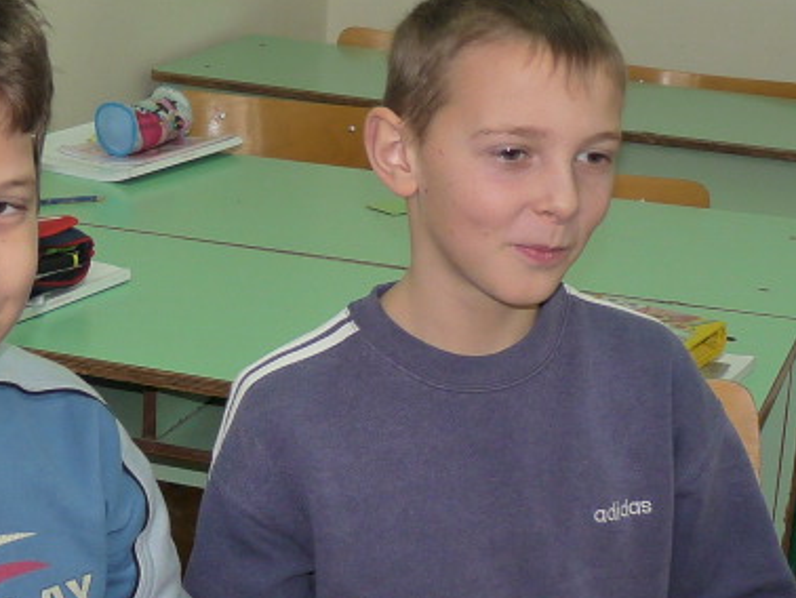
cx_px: 192
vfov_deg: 15.9
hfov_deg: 20.9
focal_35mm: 93
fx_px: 2140
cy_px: 310
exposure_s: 1/30
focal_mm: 5.6
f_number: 3
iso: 160
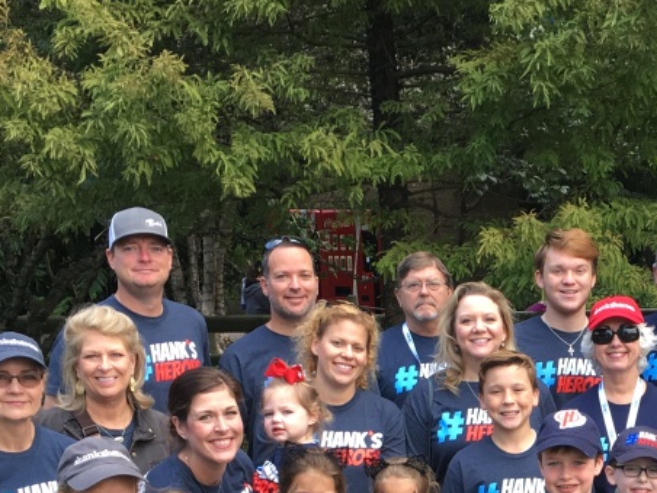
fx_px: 1461
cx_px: 635
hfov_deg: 24.3
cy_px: 529
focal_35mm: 77
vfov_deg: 18.5
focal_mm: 4.15
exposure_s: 1/120
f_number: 2.2
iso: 32
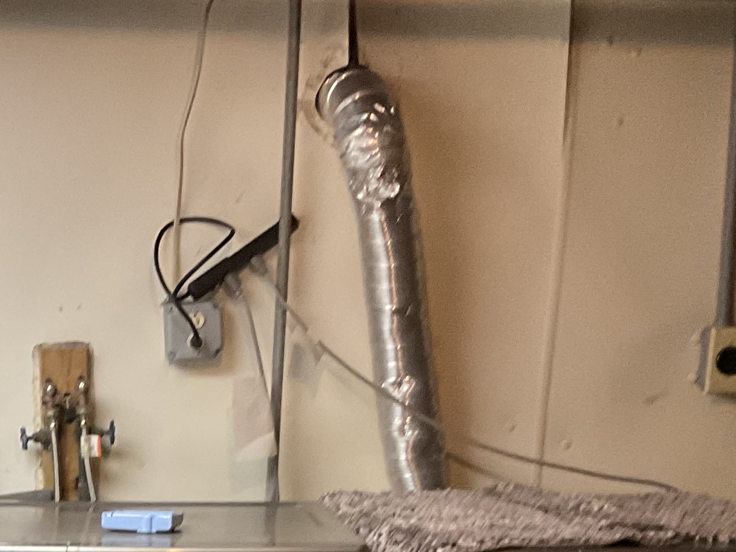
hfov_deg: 20.8
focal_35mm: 90
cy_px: 801
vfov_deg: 15.3
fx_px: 1913
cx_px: -59
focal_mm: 3
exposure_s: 1/60
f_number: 1.8
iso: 125
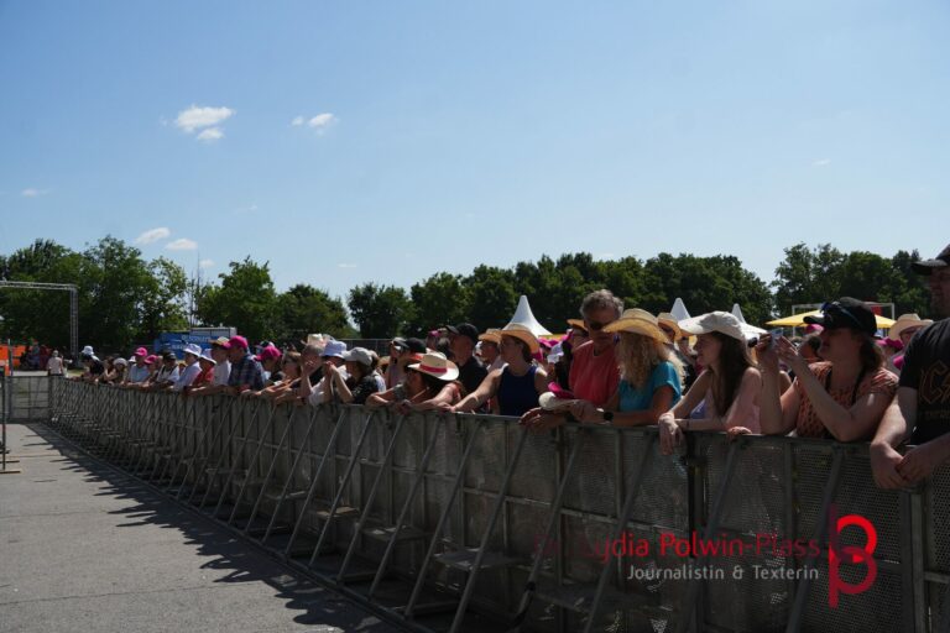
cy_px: 316
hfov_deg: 51.3
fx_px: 990
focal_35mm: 38
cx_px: 475
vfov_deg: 35.5
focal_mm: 25
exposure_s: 1/400
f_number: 7.1
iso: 100
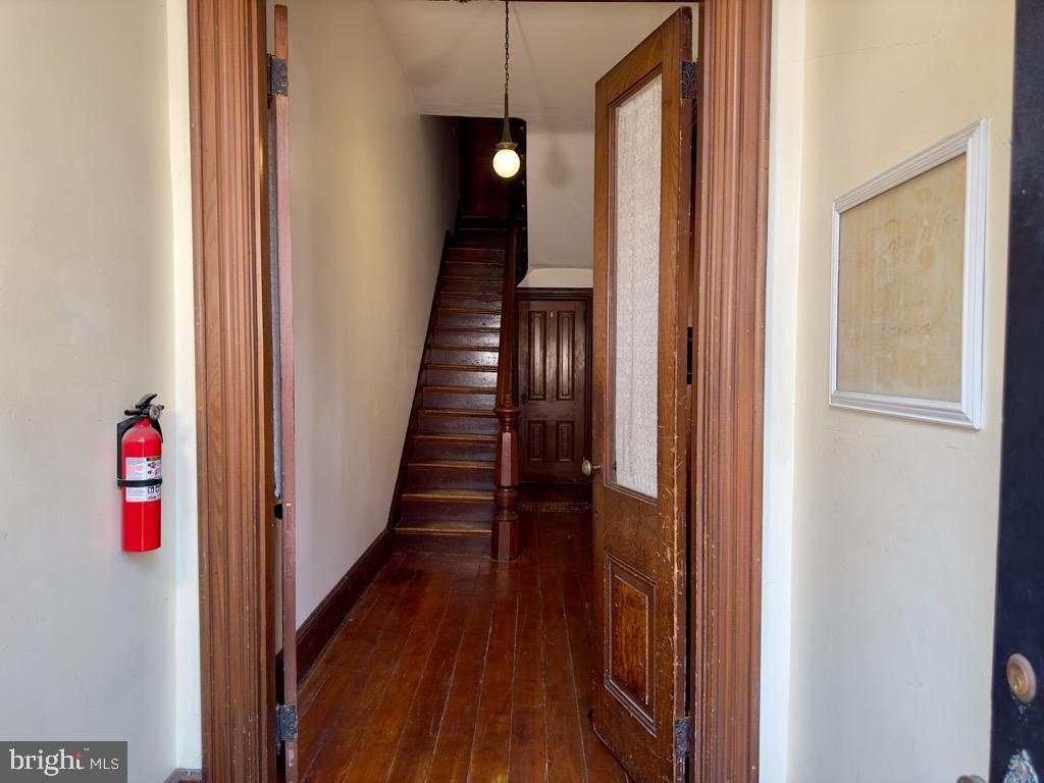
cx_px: 522
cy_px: 392
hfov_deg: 71.6
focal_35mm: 24
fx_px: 724
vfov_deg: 56.8
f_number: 1.78
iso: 125
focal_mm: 6.86
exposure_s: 1/90
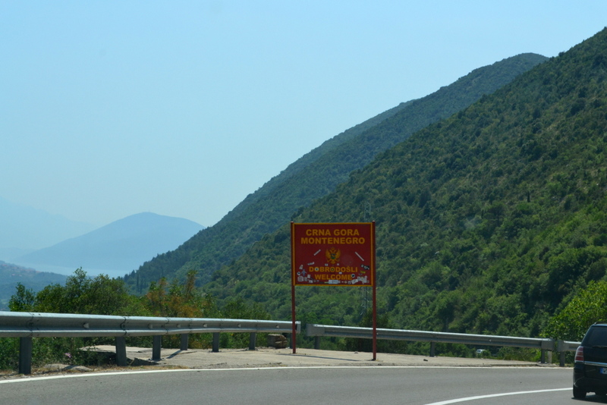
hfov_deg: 26.0
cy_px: 202
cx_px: 304
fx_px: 1316
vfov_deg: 17.5
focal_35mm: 78
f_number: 11
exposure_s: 1/400
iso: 400
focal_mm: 52
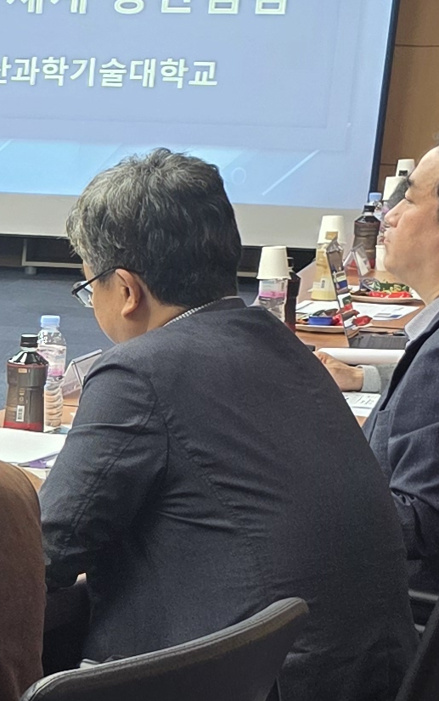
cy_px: 580
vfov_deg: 17.5
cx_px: -746
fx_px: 2256
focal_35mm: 118
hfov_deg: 9.4
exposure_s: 1/120
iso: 160
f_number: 1.7
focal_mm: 6.3
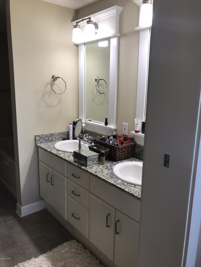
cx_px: 100
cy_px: 134
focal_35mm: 28
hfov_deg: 49.7
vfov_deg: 63.4
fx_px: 217
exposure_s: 1/40
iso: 25
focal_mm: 3.99
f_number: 1.8
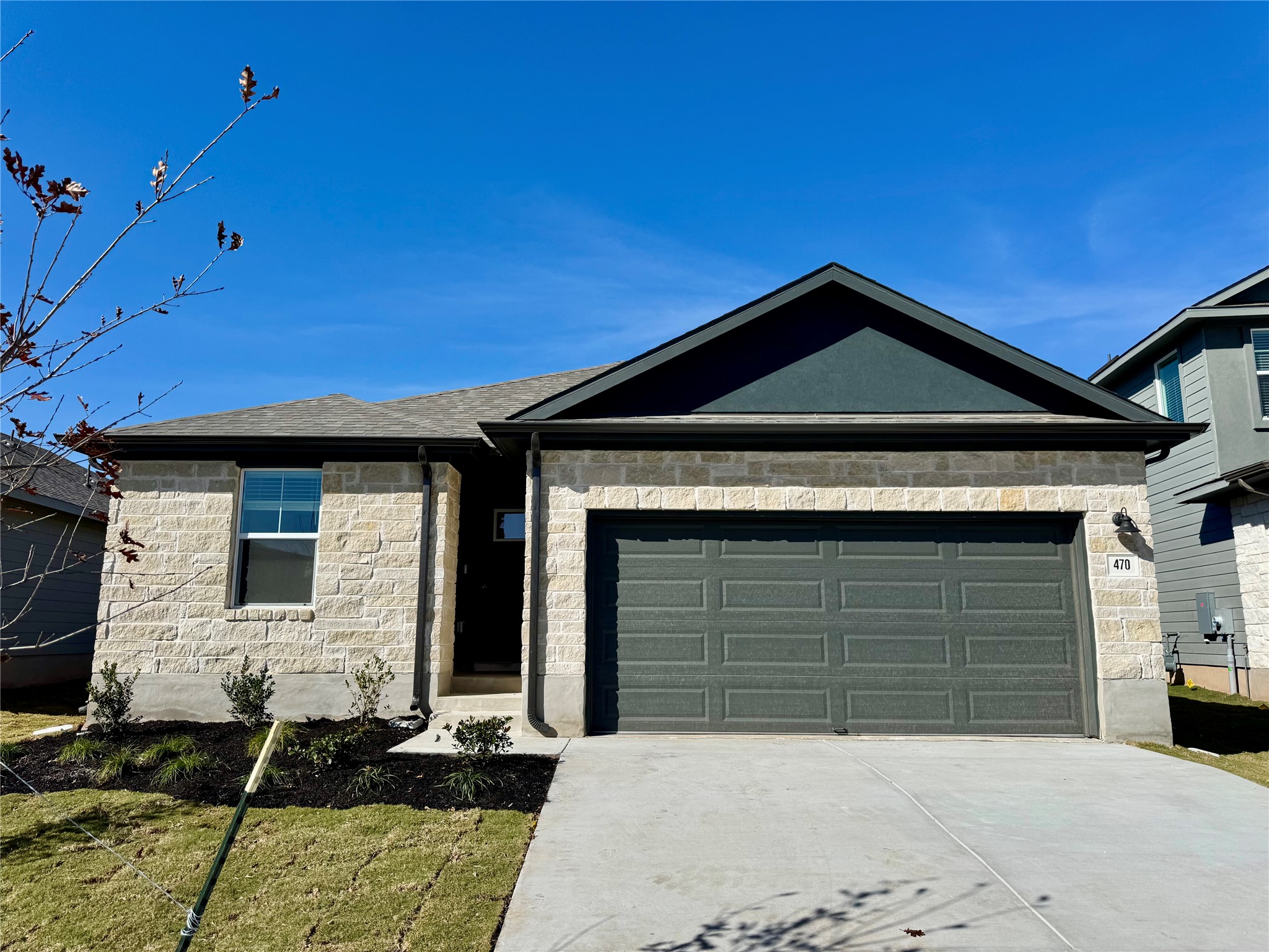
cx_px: 634
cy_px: 476
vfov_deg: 56.8
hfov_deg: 71.6
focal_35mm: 24
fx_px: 880
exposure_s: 1/6410
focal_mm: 6.76
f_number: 1.78
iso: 80
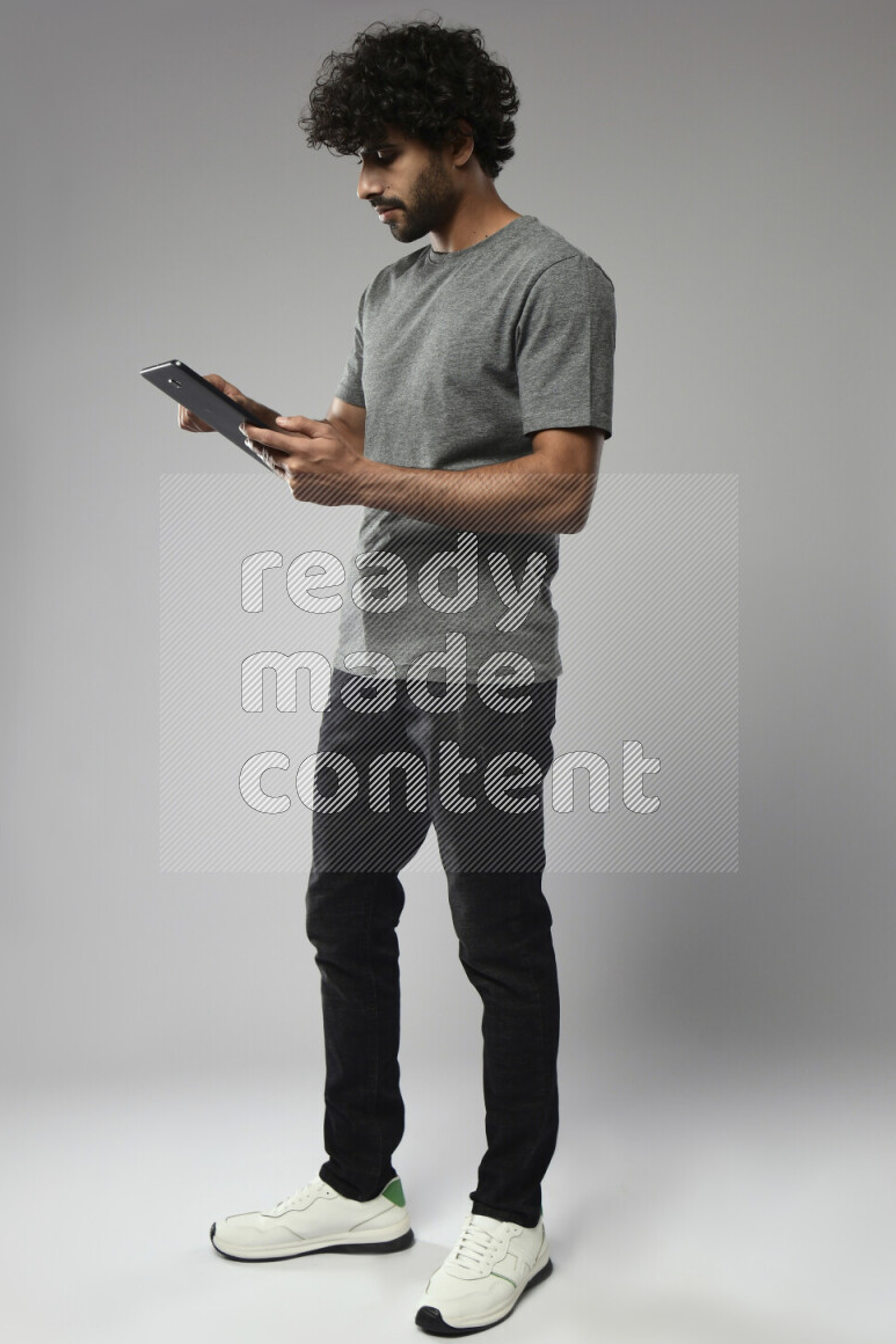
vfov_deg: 61.9
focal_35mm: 30
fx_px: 1120
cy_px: 673
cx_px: 449
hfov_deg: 43.6
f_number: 6.3
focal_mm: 29
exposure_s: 1/125
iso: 400
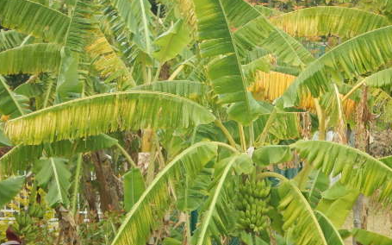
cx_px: 256
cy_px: 175
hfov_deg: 11.7
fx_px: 1912
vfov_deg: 7.3
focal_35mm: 179
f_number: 4.9
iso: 125
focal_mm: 21.5
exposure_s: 1/100
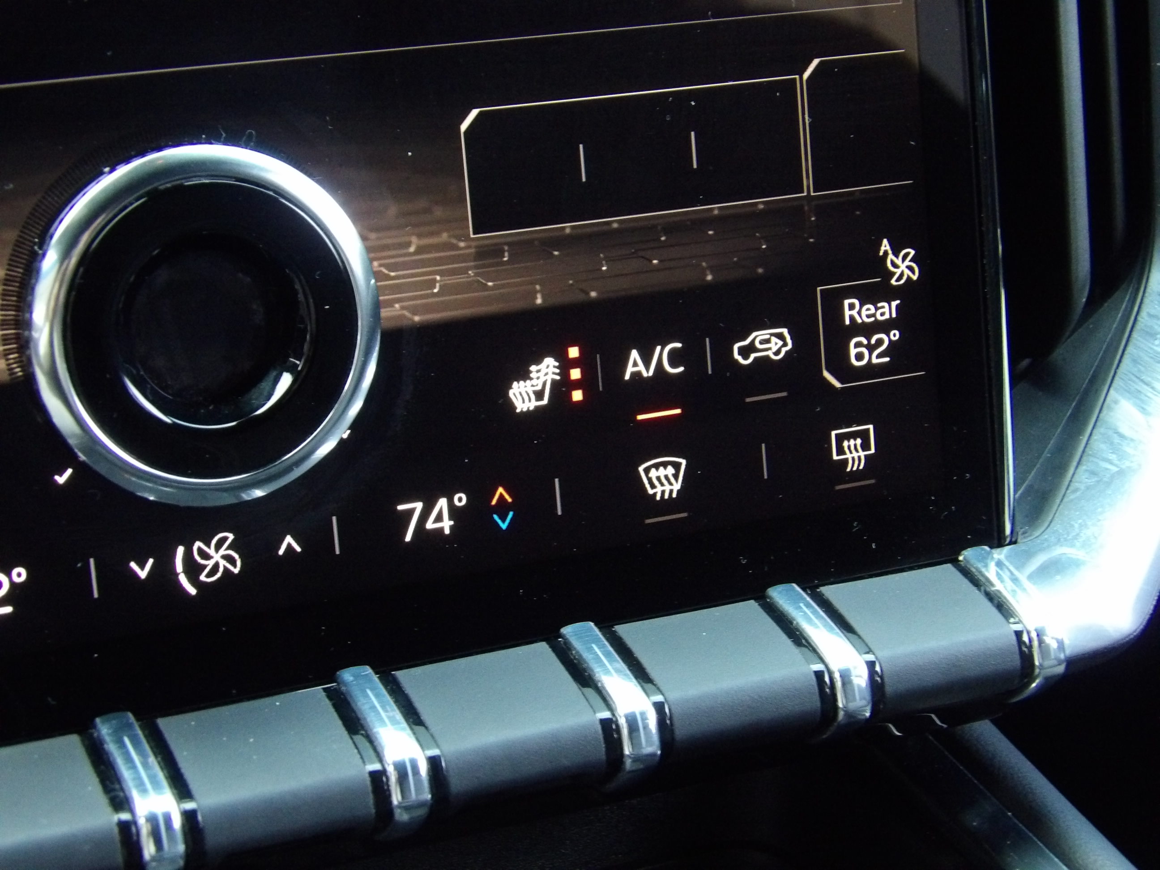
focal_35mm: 72
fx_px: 2413
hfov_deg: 27.0
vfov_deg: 20.4
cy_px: 435
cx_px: 580
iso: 800
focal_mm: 13
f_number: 4.1
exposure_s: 1/17
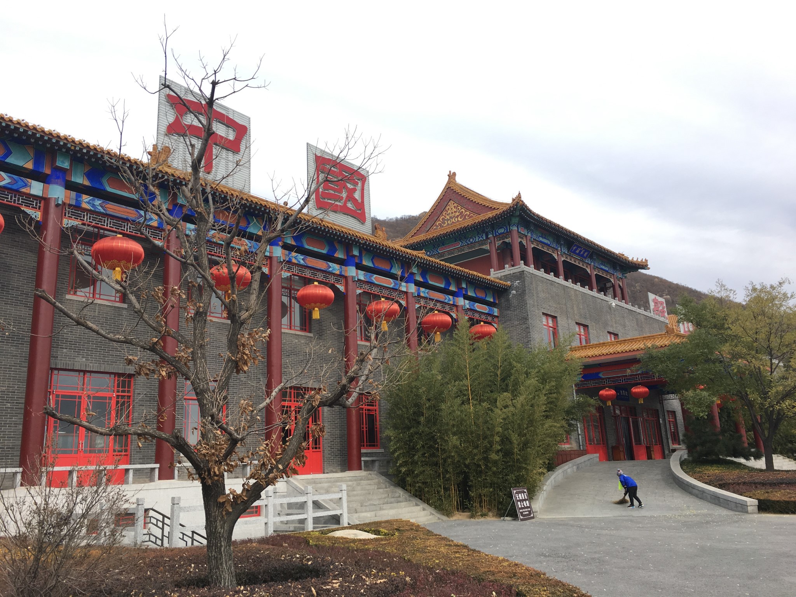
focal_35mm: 29
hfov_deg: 61.7
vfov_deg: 48.2
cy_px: 298
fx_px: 667
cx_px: 398
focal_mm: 4.15
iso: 25
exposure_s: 1/475
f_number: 2.2
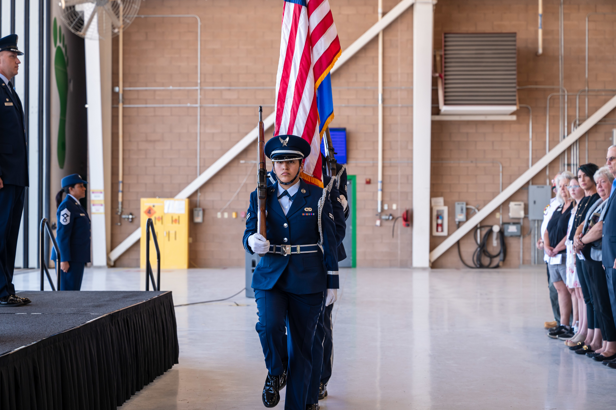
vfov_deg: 19.4
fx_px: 1197
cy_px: 205
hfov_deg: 28.9
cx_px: 308
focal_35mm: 70
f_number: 4.5
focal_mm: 70
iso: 800
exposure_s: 1/320
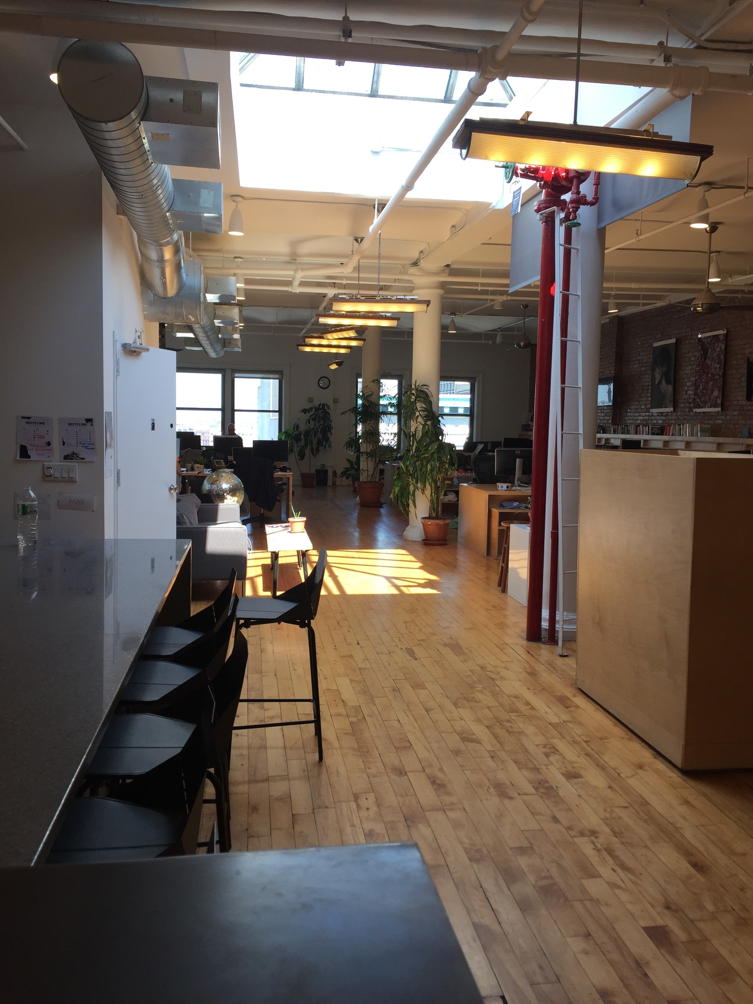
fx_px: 841
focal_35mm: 29
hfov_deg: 48.2
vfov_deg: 61.7
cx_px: 376
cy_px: 502
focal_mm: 4.15
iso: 32
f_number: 2.2
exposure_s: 1/162
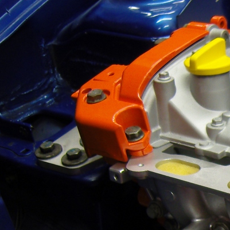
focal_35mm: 96
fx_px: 722
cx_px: 343
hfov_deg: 16.5
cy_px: 236
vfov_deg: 17.6
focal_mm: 7.3
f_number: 2.8
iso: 160
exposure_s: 1/40
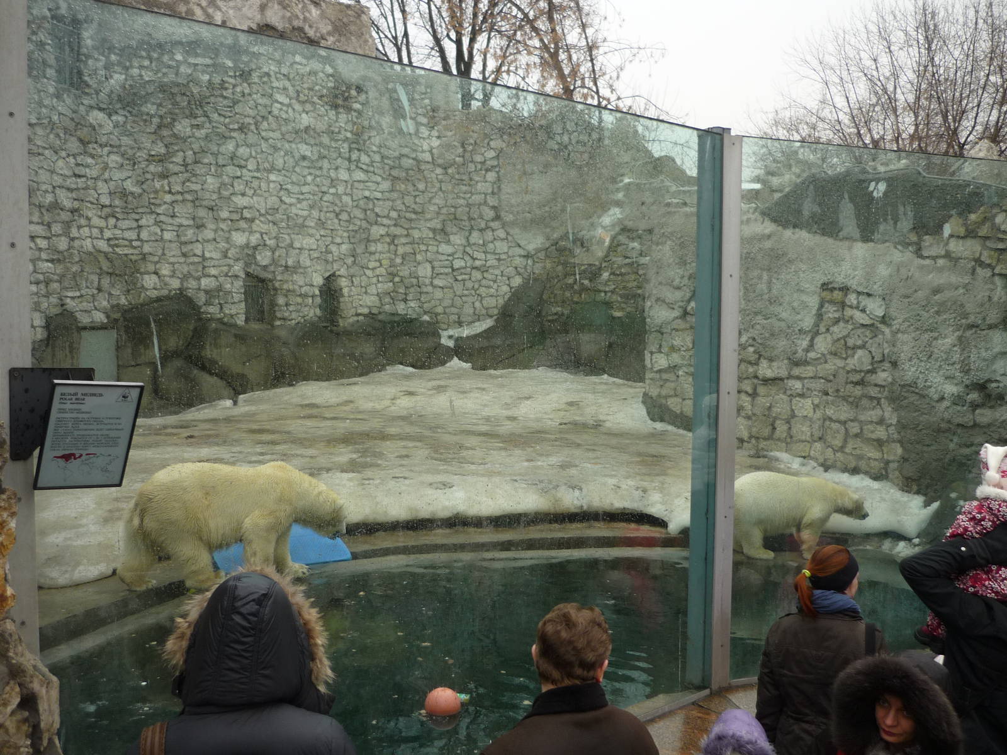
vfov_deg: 42.9
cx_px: 504
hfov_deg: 55.4
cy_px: 378
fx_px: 960
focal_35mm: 33
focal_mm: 5.5
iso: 100
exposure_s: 1/160
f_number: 2.8
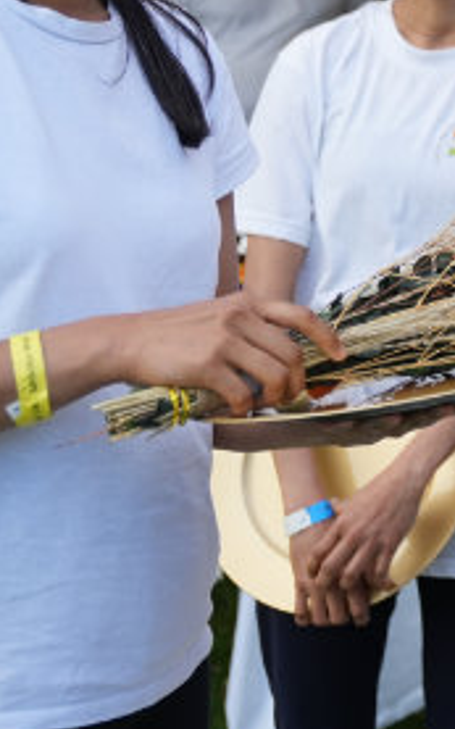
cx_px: 1318
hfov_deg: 7.9
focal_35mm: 146
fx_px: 2906
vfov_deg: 13.9
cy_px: -125
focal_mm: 38.9
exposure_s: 1/800
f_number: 2.8
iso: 250
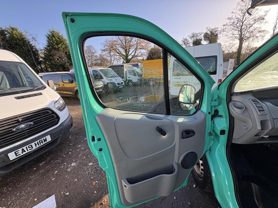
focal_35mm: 14
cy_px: 104
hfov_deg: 102.1
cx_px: 139
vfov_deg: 85.7
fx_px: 112
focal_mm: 2.22
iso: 40
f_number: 2.2
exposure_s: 1/287
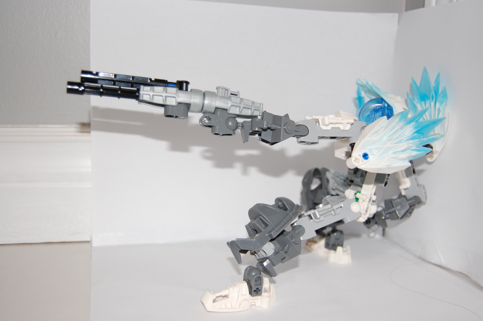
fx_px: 523
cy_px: 160
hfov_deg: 49.6
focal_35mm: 39
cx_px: 242
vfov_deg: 34.1
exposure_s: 1/60
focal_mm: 26
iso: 400
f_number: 4
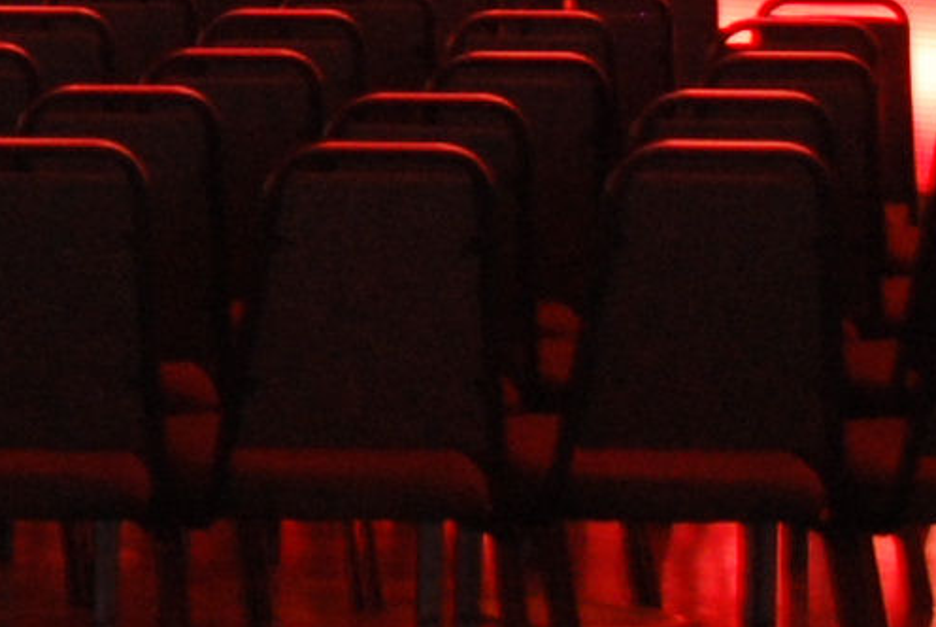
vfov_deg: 5.7
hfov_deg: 7.8
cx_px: -1742
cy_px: -771
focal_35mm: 234
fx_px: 6091
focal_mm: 20
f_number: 5.6
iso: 400
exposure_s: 1/8
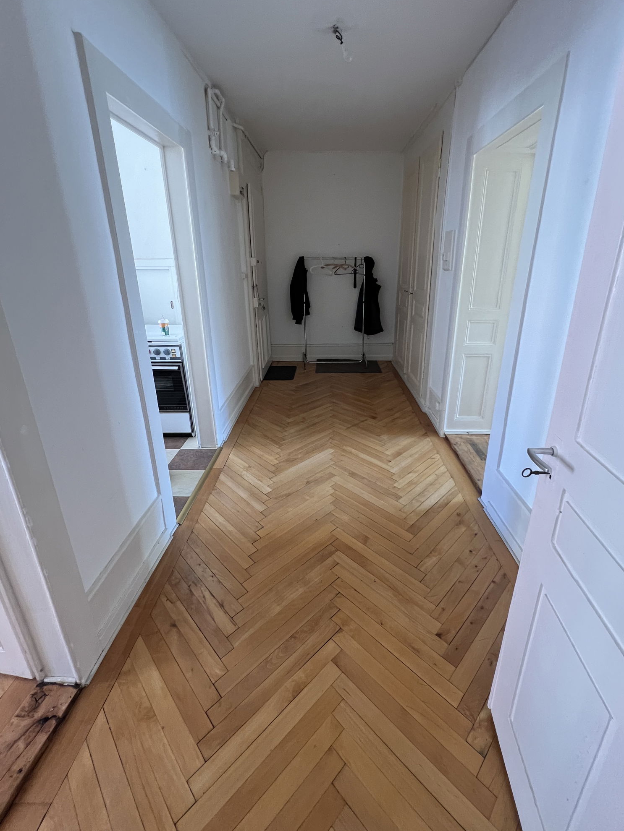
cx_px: 329
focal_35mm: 14
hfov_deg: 85.6
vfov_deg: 101.9
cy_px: 385
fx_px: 336
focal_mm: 1.57
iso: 400
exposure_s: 1/60
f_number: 1.8
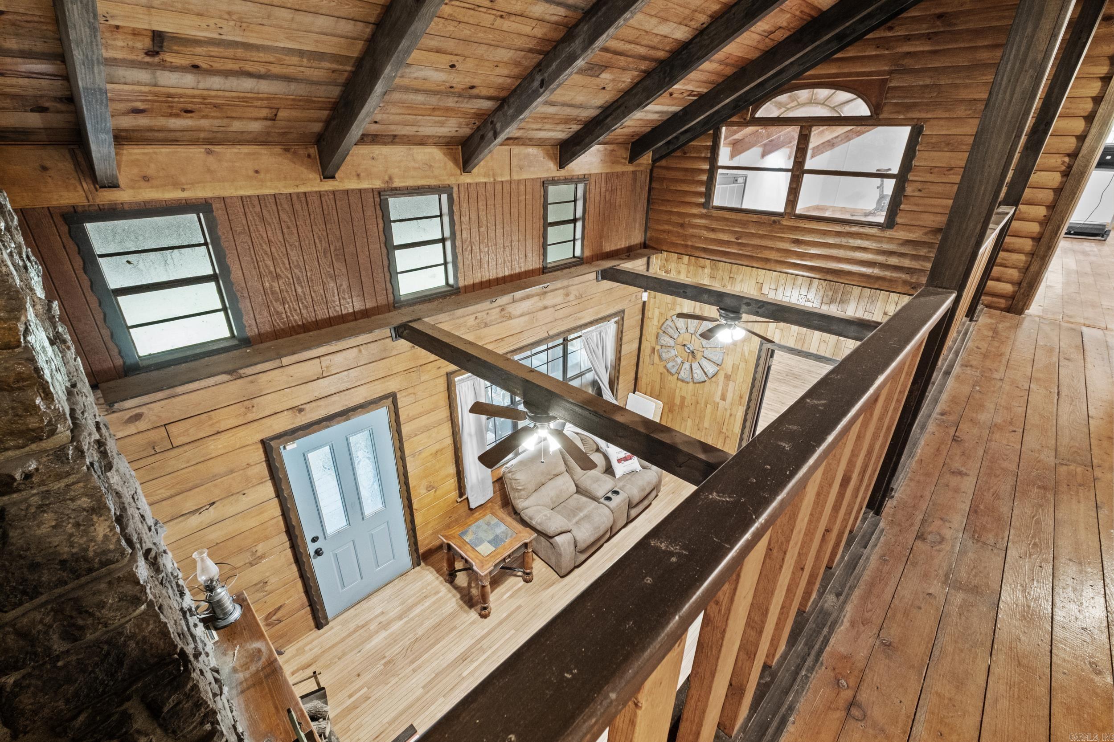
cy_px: 371
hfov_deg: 100.4
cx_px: 557
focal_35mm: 15
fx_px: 464
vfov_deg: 77.3
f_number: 8
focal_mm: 10
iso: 800
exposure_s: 4
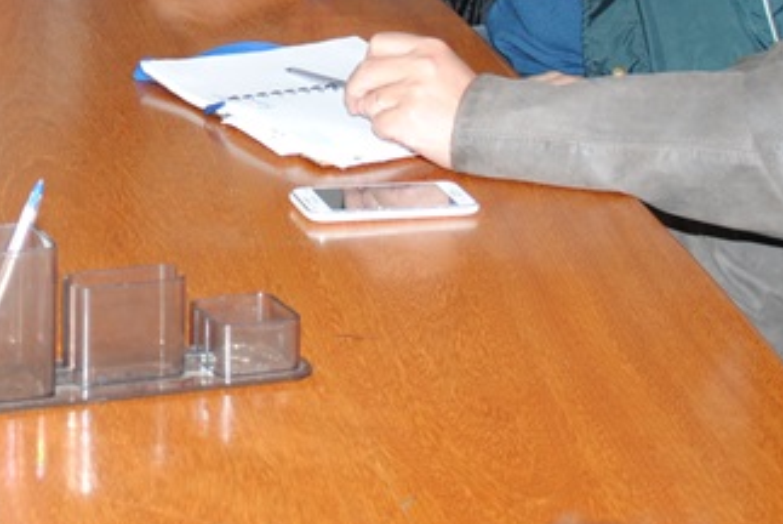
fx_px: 3309
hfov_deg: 13.2
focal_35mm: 152
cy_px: -200
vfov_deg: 8.9
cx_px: -87
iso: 200
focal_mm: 32
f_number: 4.8
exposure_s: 1/60
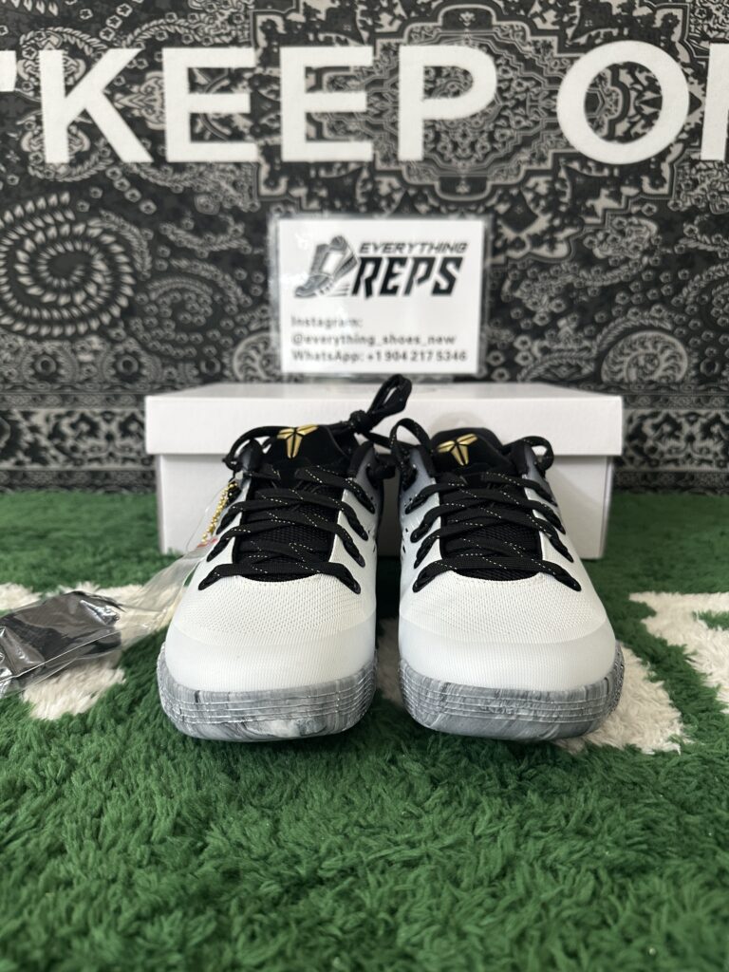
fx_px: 674
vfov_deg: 71.6
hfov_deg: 56.8
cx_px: 364
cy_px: 486
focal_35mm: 24
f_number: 1.78
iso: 320
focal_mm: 6.86
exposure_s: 1/50
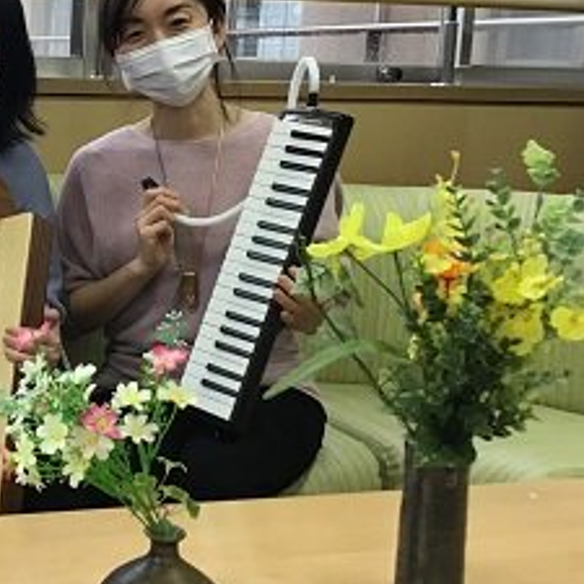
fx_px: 1164
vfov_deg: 28.1
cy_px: 225
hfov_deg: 26.1
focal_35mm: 61
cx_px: -49
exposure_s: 1/30
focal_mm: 3.3
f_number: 2.4
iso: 32
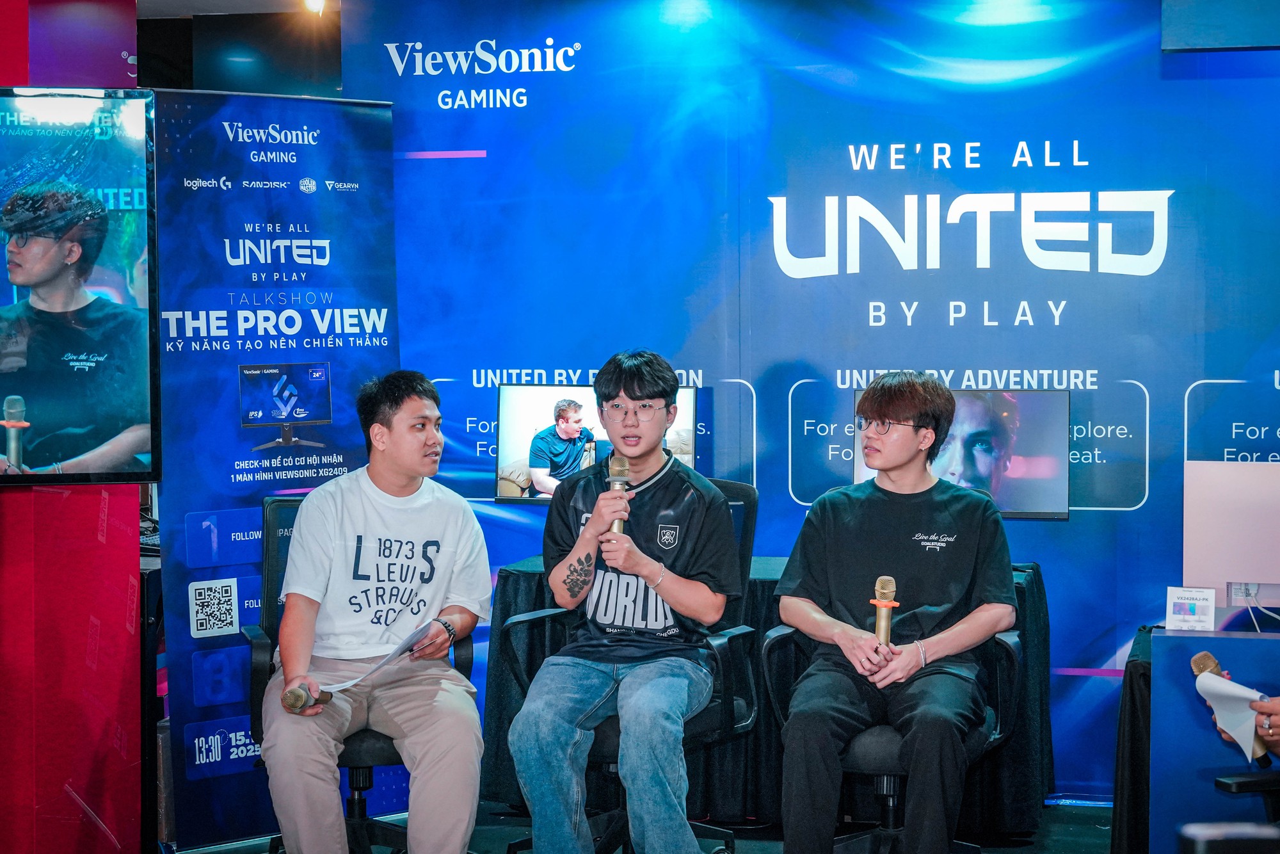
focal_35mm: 62
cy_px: 427
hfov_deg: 32.4
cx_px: 640
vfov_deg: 21.9
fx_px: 2205
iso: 2500
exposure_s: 1/160
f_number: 4
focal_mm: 41.4
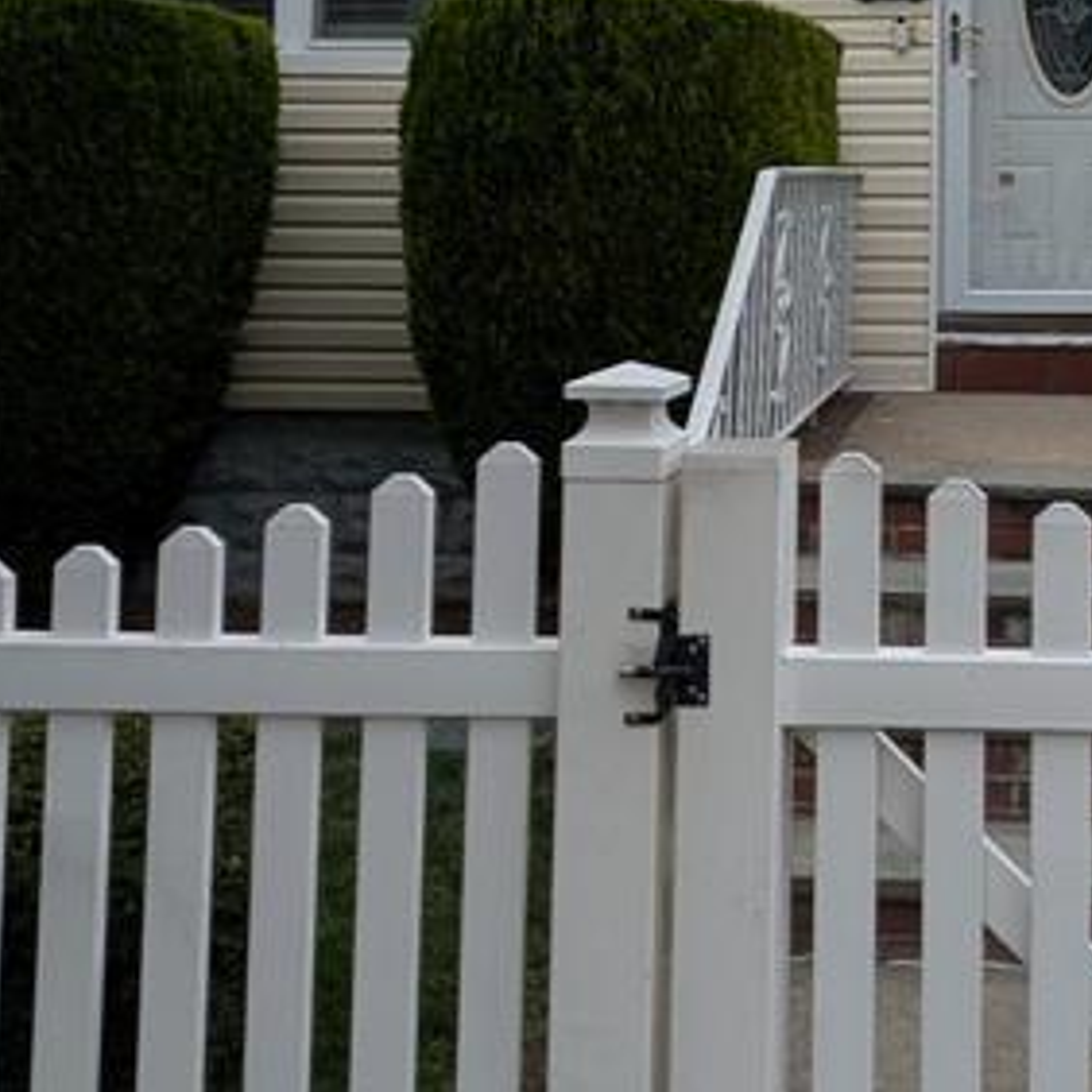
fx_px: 1606
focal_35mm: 45
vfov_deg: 35.4
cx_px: 1022
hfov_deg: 35.0
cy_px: 112
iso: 52
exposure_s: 1/1437
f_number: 2.2
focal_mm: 1.83
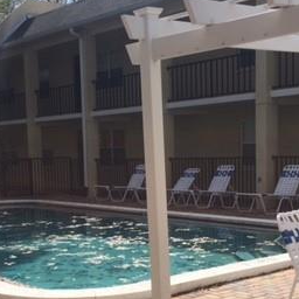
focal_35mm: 64
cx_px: 105
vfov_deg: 26.5
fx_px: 625
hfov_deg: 26.8
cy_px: 228
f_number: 2.2
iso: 32
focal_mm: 4.15
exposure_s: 1/2639
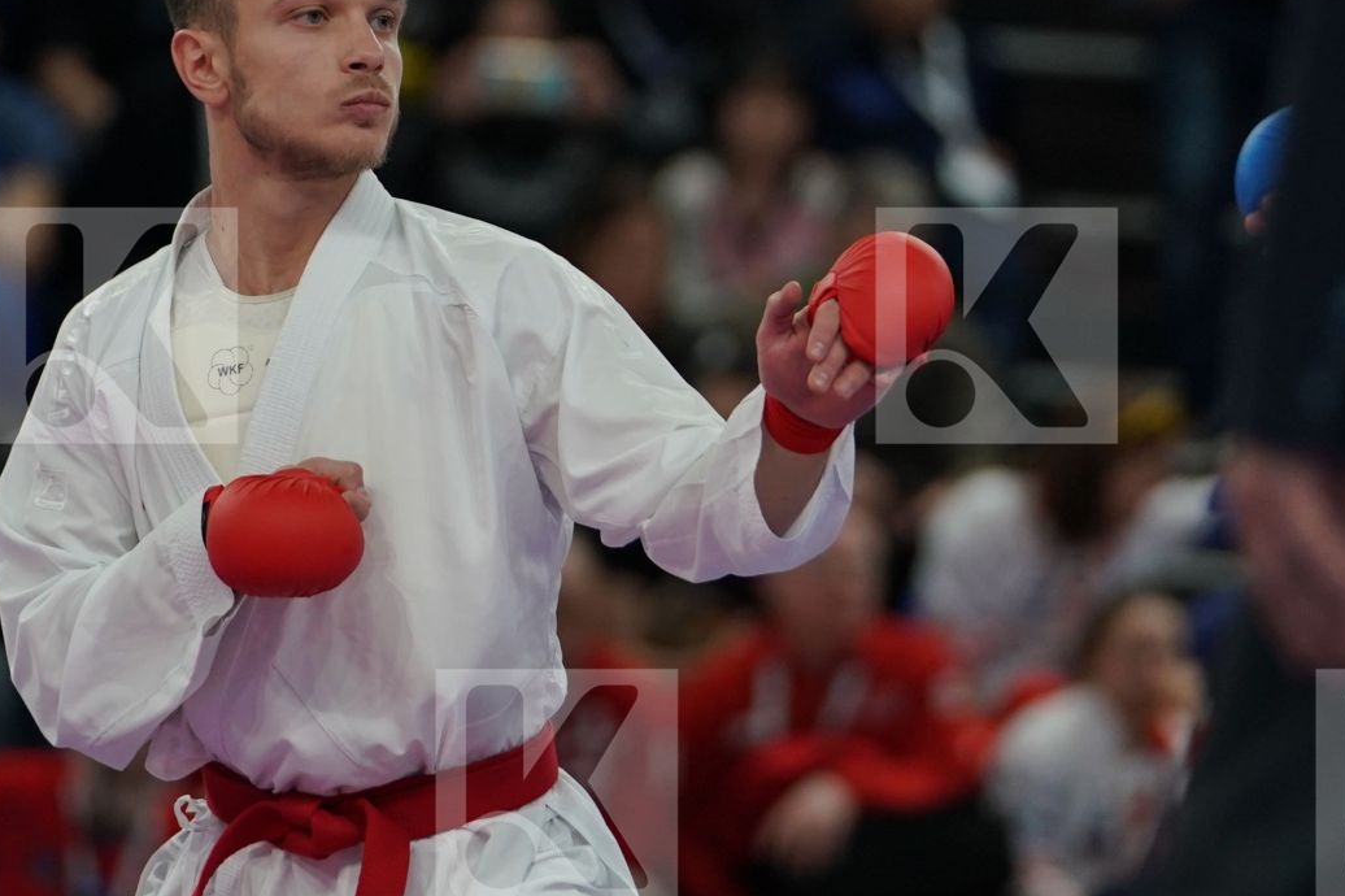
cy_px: 326
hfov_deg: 4.4
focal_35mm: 471
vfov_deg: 2.9
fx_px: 17590
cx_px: 557
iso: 1250
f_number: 2.8
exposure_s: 1/1000
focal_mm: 181
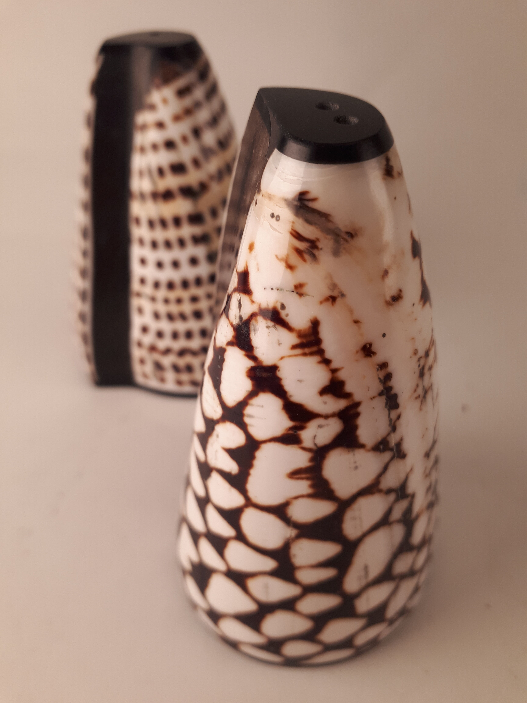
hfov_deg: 51.4
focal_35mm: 27
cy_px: 352
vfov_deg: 65.3
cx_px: 264
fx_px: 548
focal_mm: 3.6
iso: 40
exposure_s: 1/50
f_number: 1.9
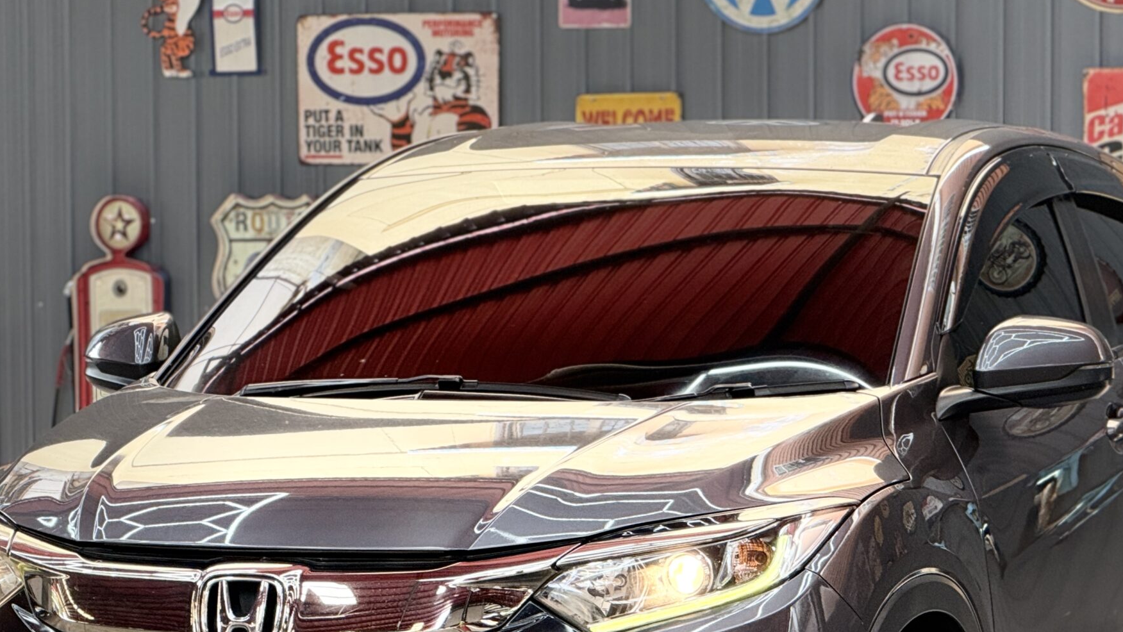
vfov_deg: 6.4
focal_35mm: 191
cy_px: 530
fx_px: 5688
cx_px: 582
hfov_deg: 11.3
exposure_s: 1/99
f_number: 2.8
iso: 160
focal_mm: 15.66
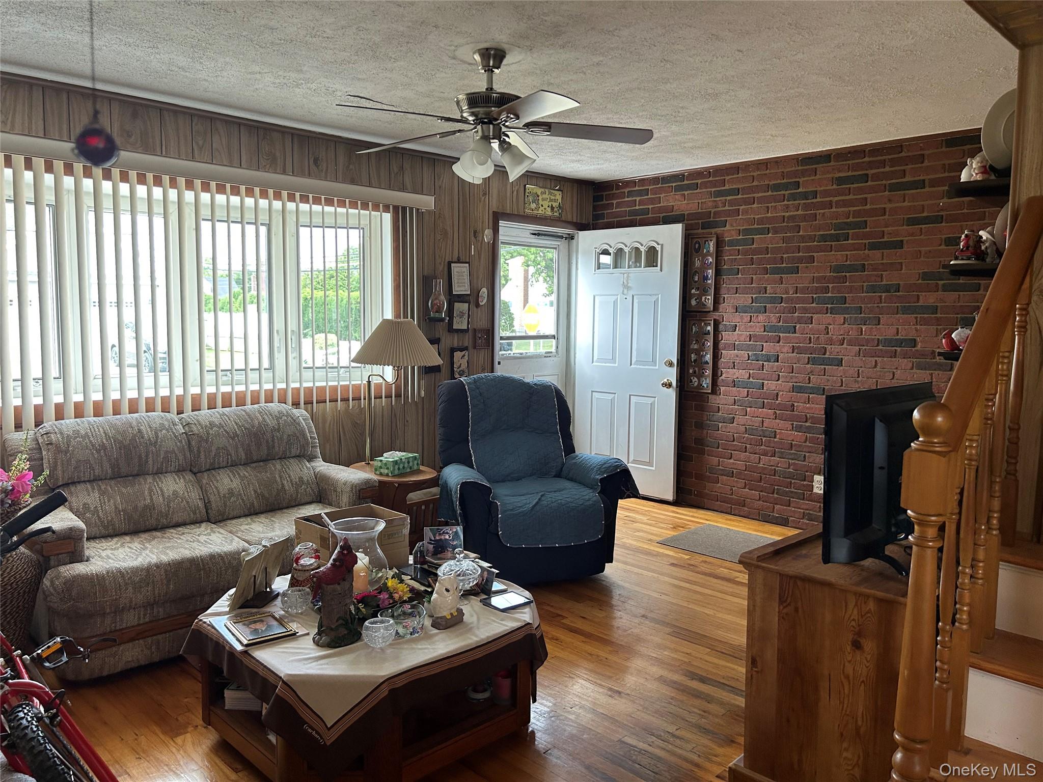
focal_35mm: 26
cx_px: 522
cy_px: 391
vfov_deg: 53.1
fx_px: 783
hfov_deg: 67.3
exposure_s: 1/120
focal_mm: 5.7
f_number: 1.5
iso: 125
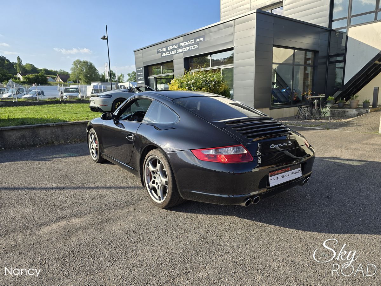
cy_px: 143
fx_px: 253
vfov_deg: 58.9
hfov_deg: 73.9
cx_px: 190
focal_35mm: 23
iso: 12
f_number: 1.7
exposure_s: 1/501
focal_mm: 6.3
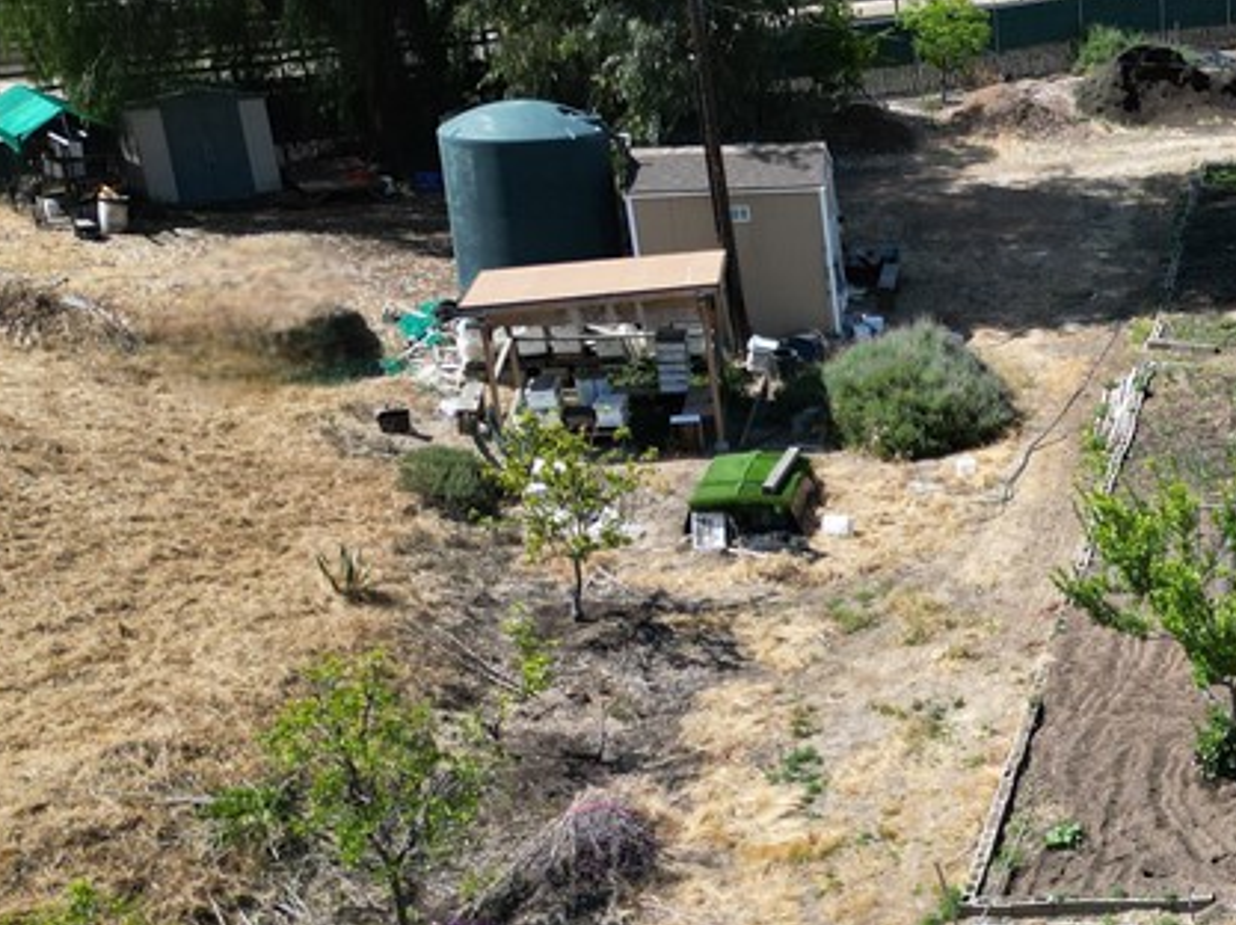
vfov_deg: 24.6
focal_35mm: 59
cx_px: 1378
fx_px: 2105
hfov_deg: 29.4
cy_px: 646
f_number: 1.7
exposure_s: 1/2500
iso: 130
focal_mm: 6.72
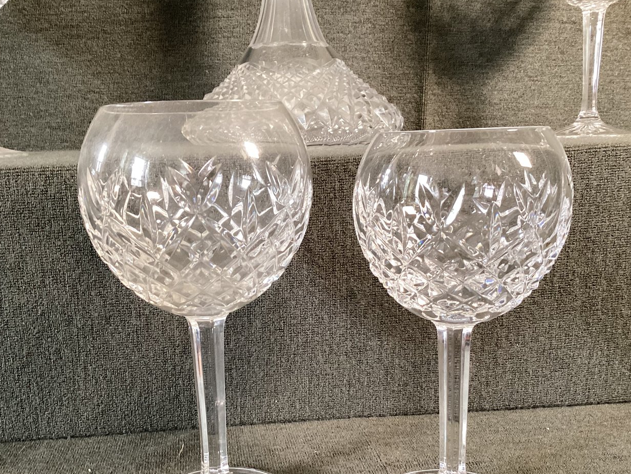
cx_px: 289
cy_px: 285
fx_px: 693
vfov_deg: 37.6
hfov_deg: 48.9
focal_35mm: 38
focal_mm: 3.3
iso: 250
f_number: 2.4
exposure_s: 1/60
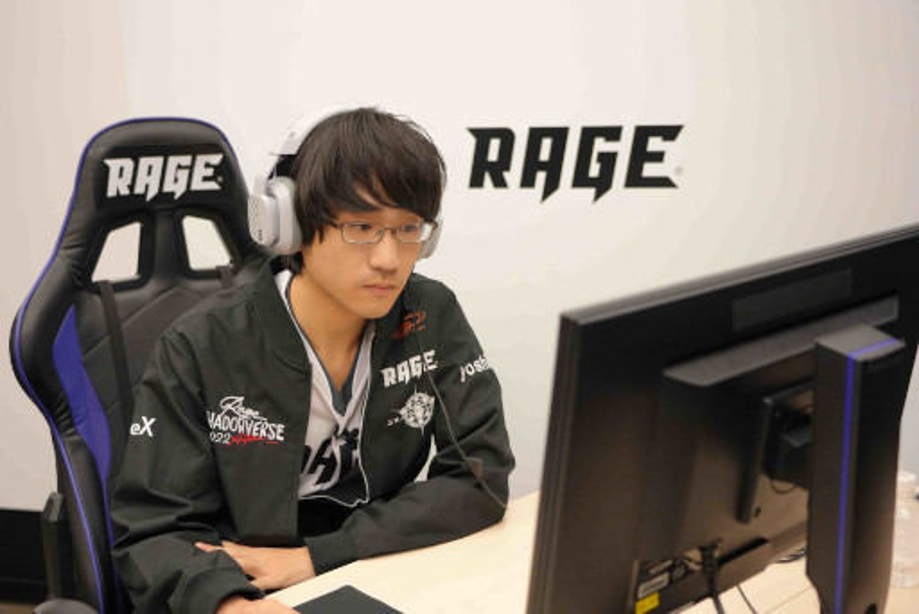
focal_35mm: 44
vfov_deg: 30.6
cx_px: 460
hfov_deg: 44.5
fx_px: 1124
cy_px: 307
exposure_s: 1/200
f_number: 4
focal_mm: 44
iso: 3200
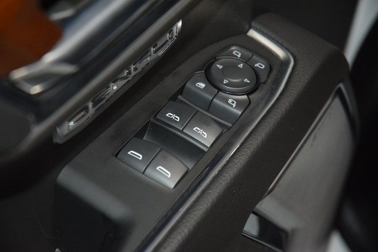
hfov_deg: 19.5
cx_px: 189
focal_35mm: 105
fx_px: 1103
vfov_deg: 13.0
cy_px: 126
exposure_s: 1/125
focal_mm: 70
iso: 2000
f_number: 4.5
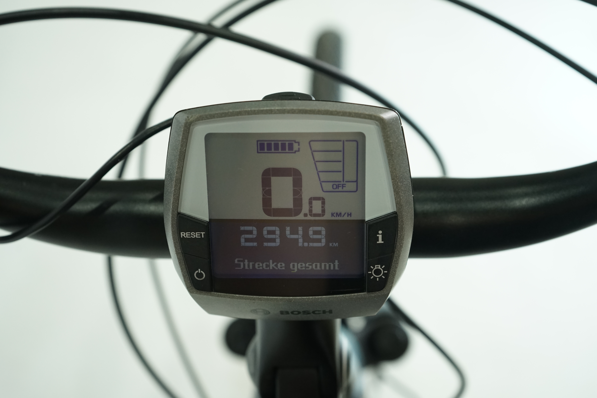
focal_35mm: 48
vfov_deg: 28.1
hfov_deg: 41.1
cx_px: 298
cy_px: 199
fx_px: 796
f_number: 5.6
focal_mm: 48
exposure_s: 1/200
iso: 1600
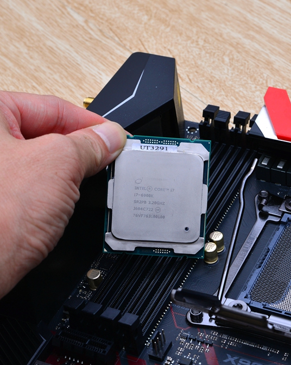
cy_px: 203
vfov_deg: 22.7
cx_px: 189
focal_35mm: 84
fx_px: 905
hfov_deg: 18.2
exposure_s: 1/100
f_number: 16
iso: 320
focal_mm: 50
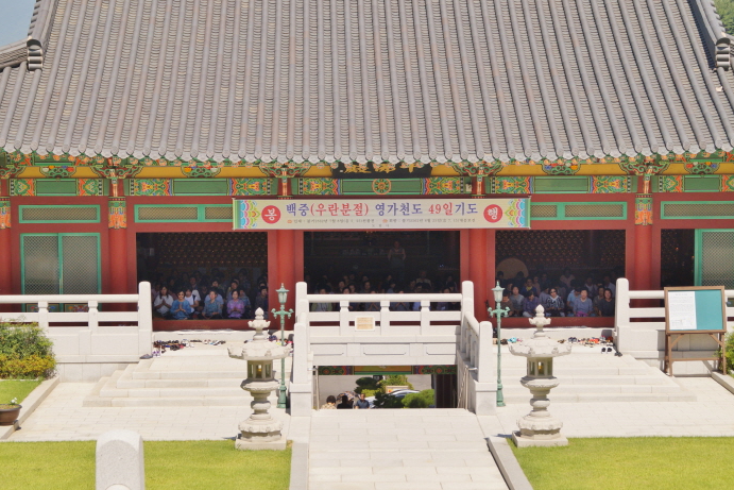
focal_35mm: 84
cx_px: 365
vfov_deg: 16.4
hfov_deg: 24.3
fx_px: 1703
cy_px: 246
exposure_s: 1/250
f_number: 9
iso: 100
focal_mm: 55
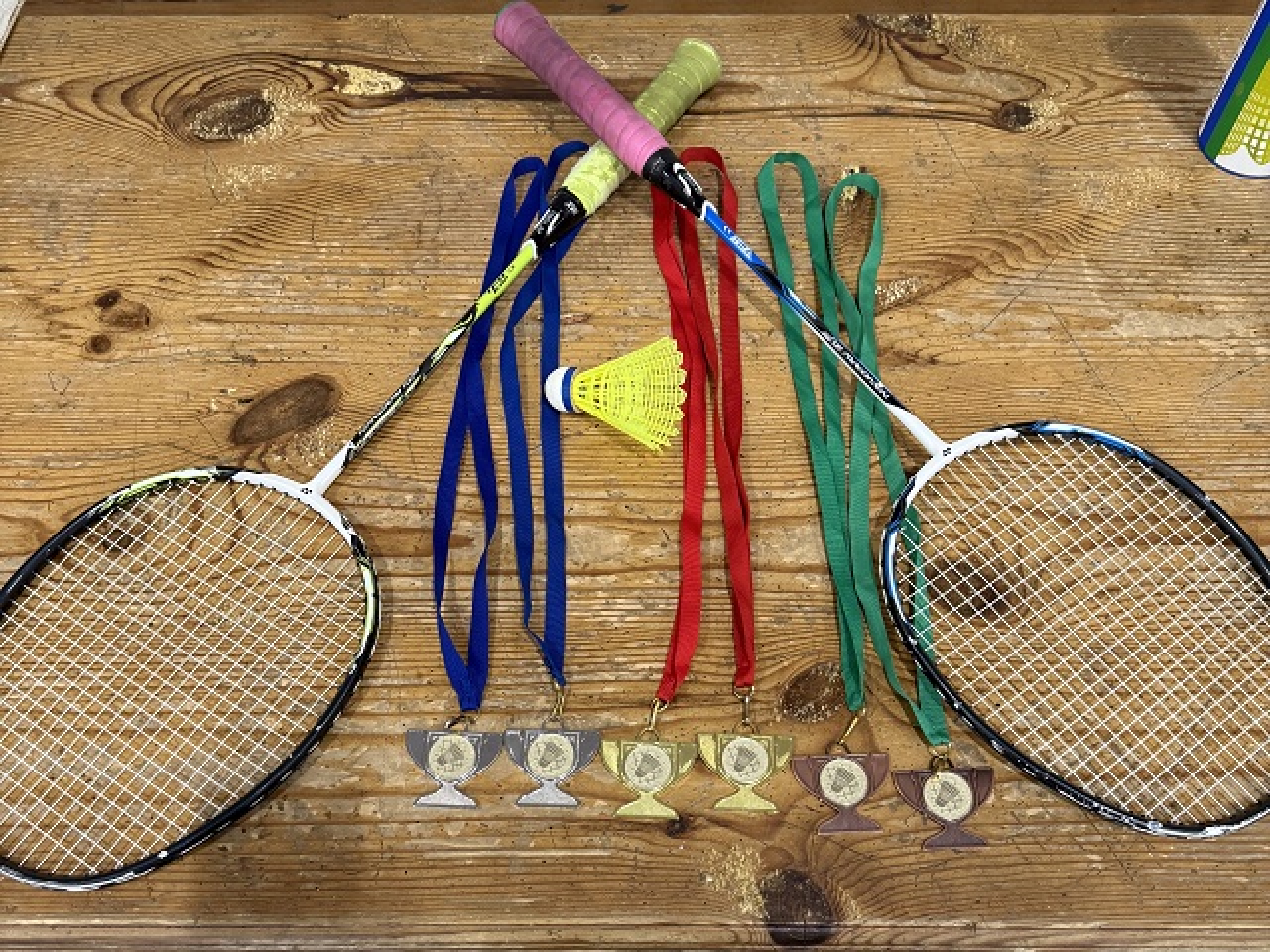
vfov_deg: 56.8
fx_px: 881
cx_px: 635
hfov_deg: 71.6
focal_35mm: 24
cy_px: 476
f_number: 1.78
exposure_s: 1/60
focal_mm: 6.76
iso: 250
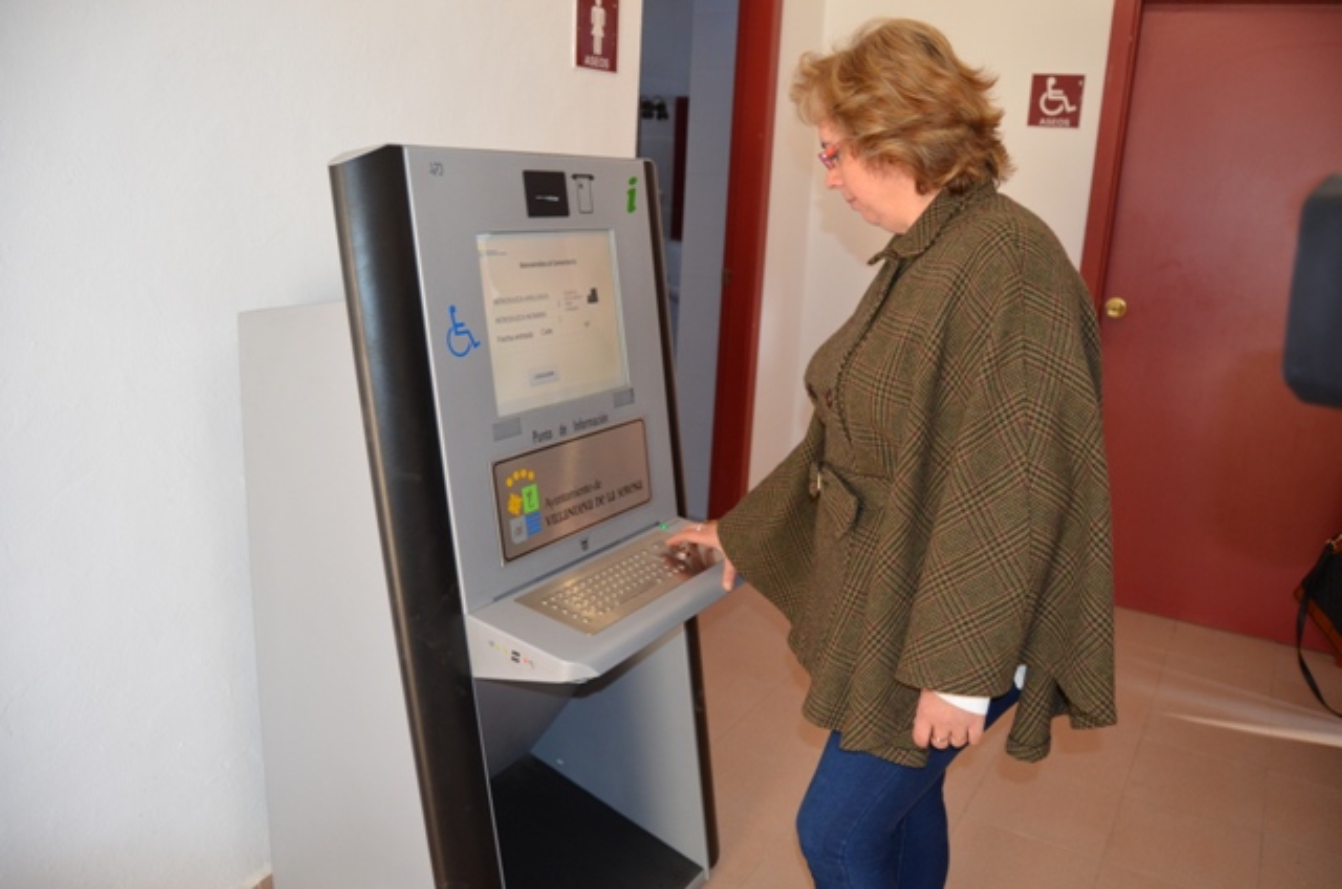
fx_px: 1004
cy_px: 444
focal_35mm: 27
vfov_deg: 47.7
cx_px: 671
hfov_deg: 67.5
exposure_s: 1/60
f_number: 3.5
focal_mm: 18
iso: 640
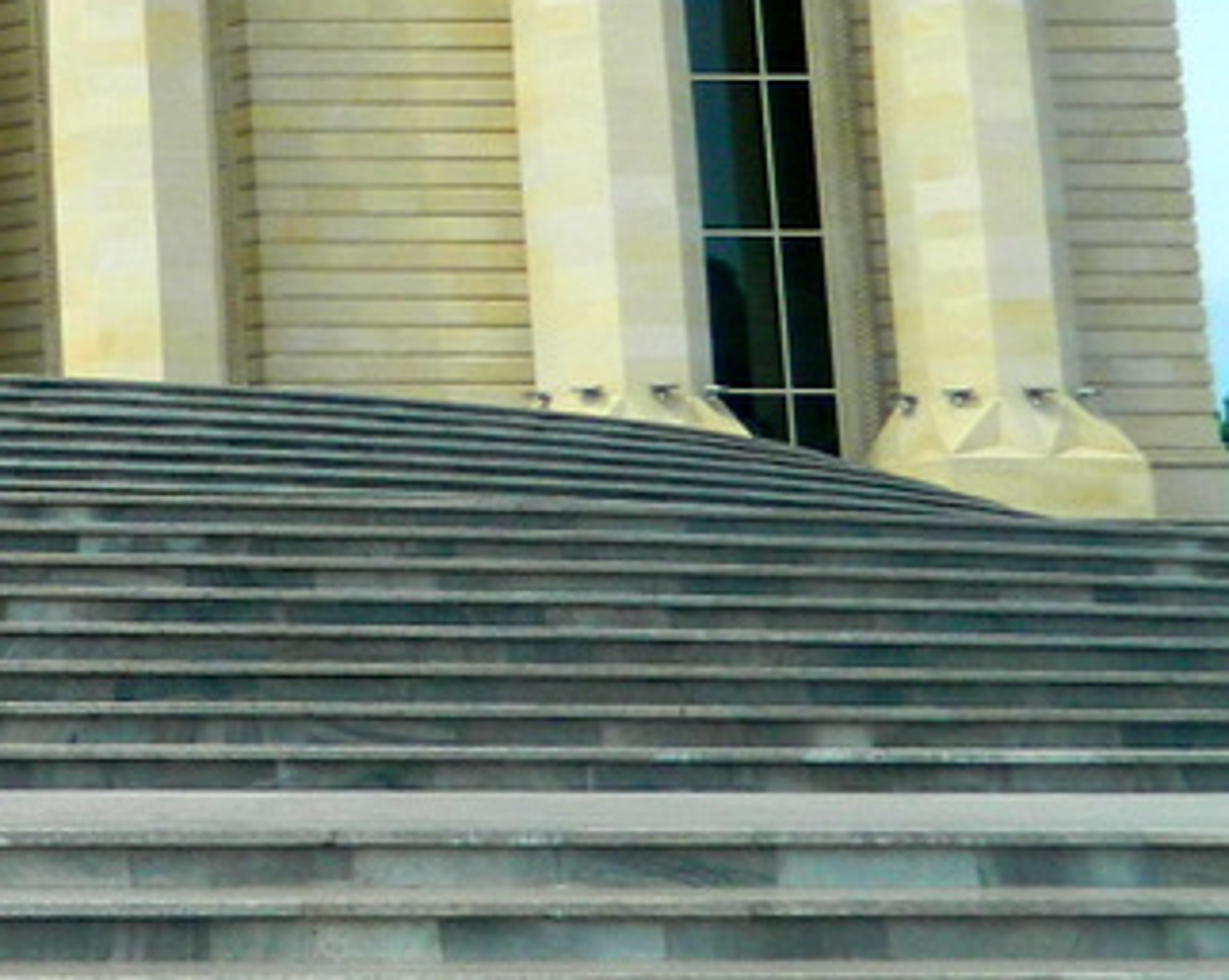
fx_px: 3307
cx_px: -817
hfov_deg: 17.9
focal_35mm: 91
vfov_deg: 16.7
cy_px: 141
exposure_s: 1/200
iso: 80
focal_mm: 4.5
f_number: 8.7
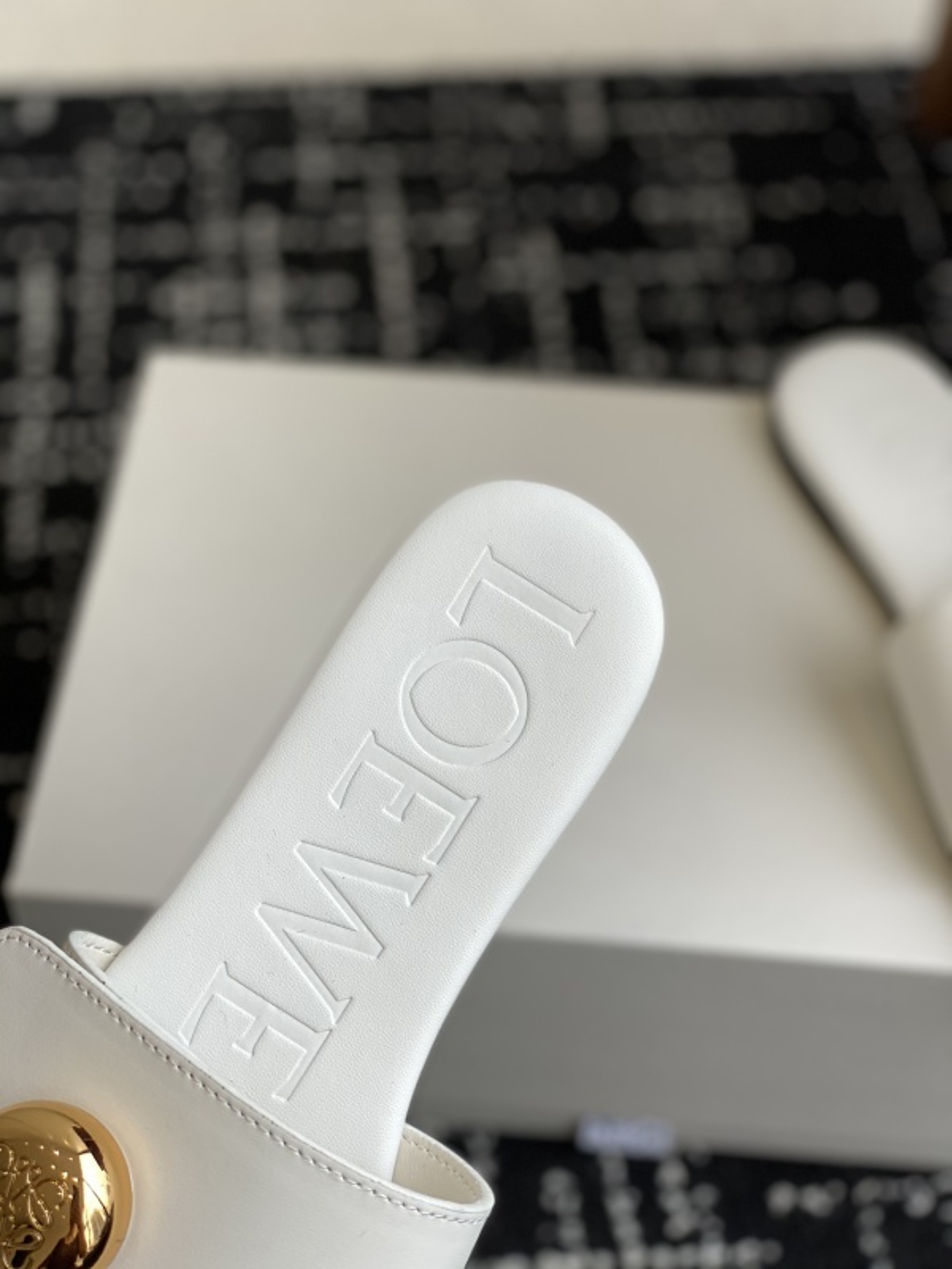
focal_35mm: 52
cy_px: 634
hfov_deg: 28.0
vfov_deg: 36.8
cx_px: 476
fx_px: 1907
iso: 20
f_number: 2
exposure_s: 1/363
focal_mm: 6
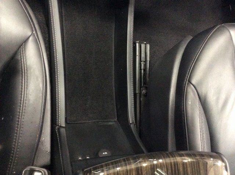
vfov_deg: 44.1
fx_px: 217
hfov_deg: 56.9
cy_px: 88
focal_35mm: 32
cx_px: 118
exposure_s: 1/15
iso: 500
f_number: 2.4
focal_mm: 3.3
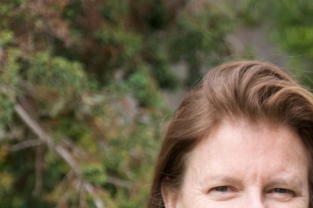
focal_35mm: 384
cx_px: 390
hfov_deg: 5.3
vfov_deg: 3.6
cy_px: 179
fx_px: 3334
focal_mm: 98
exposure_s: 1/125
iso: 250
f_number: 5.6
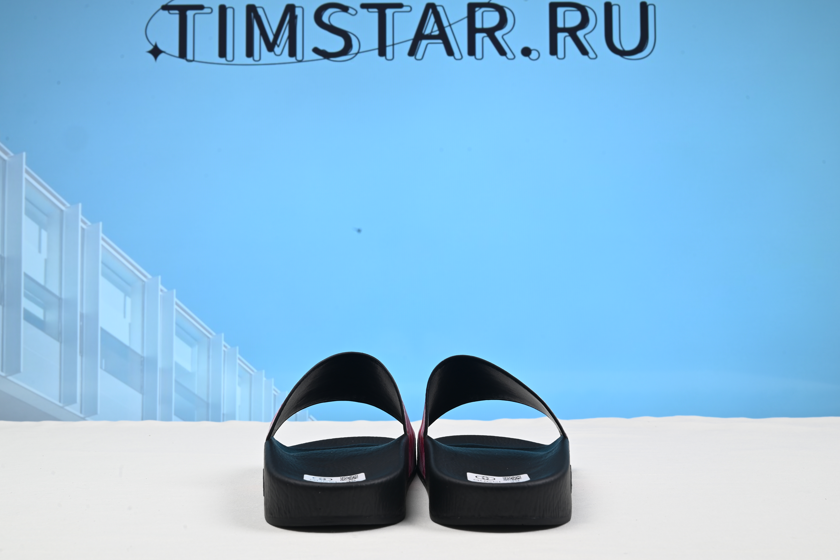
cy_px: 283
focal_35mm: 41
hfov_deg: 47.4
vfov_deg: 32.6
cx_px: 410
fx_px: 957
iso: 100
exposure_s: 1/2.5
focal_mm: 40
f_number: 16
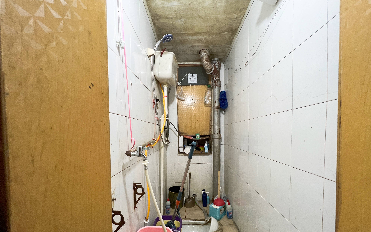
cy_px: 139
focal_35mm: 14
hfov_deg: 105.3
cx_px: 188
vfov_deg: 77.7
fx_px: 142
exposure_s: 1/50
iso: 200
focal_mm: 1.57
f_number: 1.8
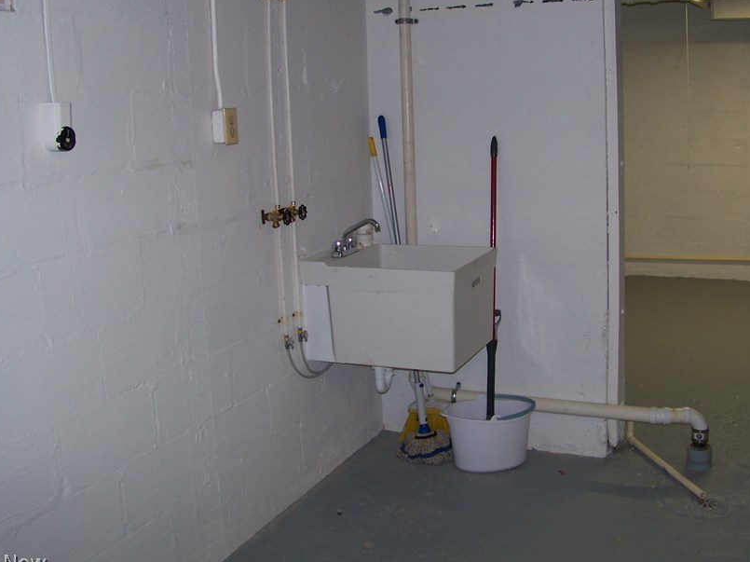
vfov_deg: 34.2
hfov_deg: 44.7
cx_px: 427
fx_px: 910
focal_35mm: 42
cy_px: 220
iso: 64
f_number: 2.8
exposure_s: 1/30
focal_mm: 5.85
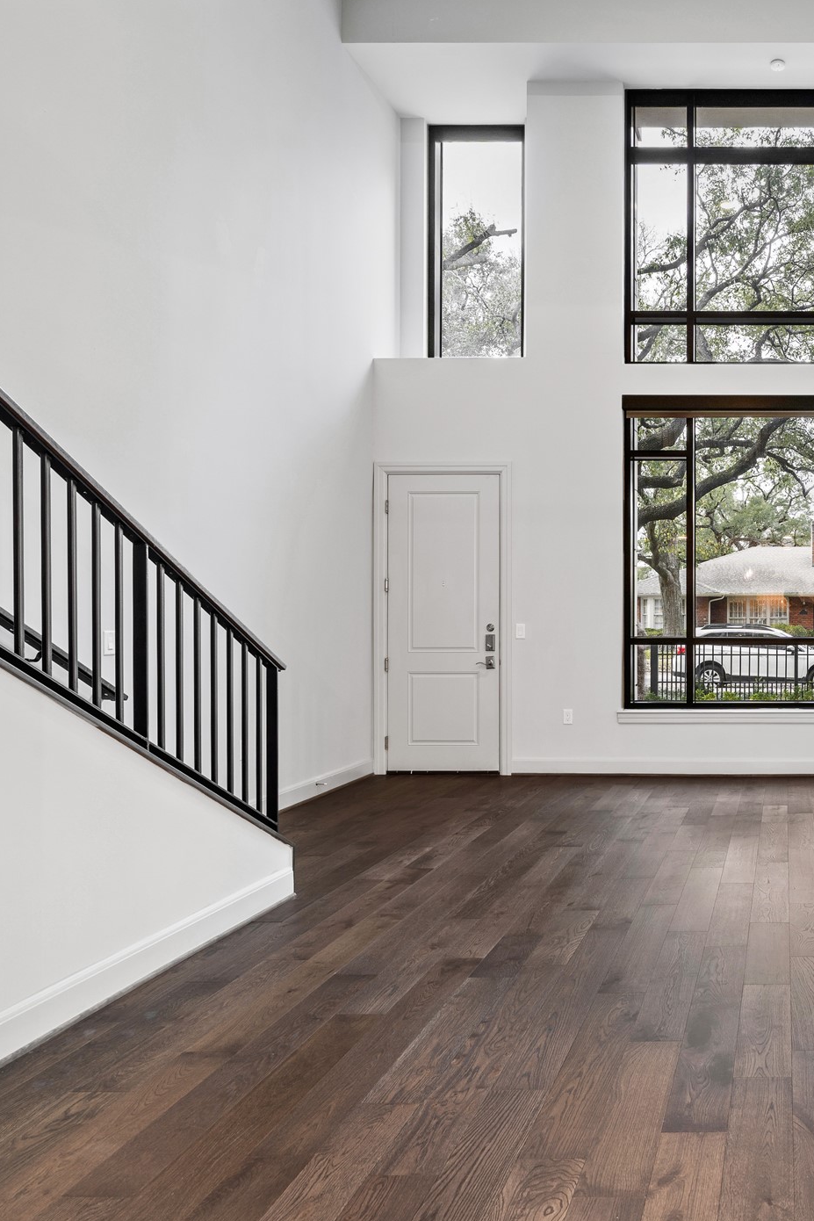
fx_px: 848
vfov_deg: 71.5
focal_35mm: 25
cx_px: 755
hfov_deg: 45.7
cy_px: 616
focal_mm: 16
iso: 200
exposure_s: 5
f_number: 9
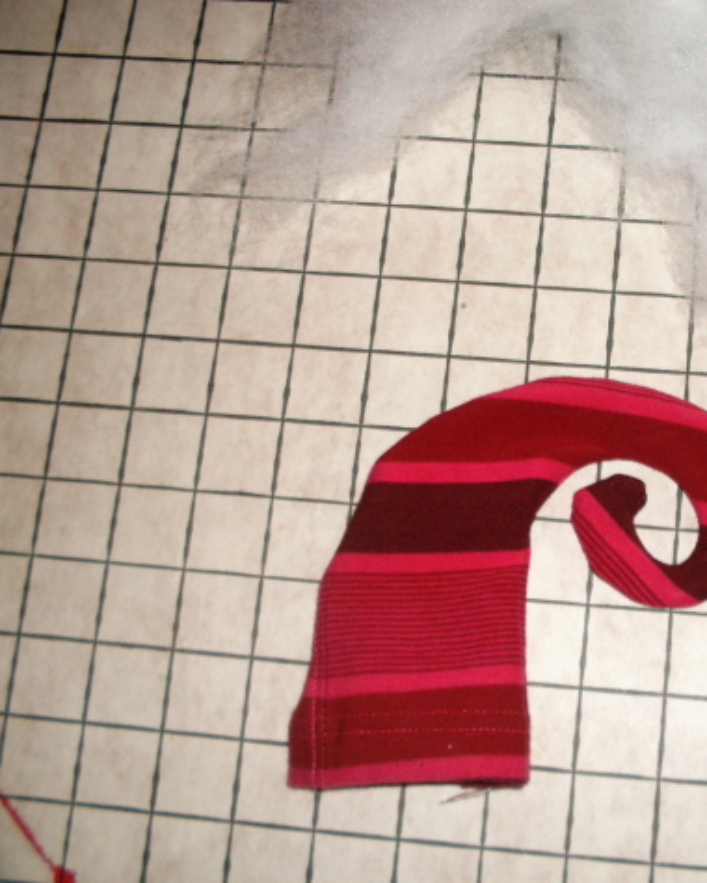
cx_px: 567
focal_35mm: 50
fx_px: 1308
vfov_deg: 37.3
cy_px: 444
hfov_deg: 29.5
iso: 100
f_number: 2.8
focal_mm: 6.3
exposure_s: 1/45
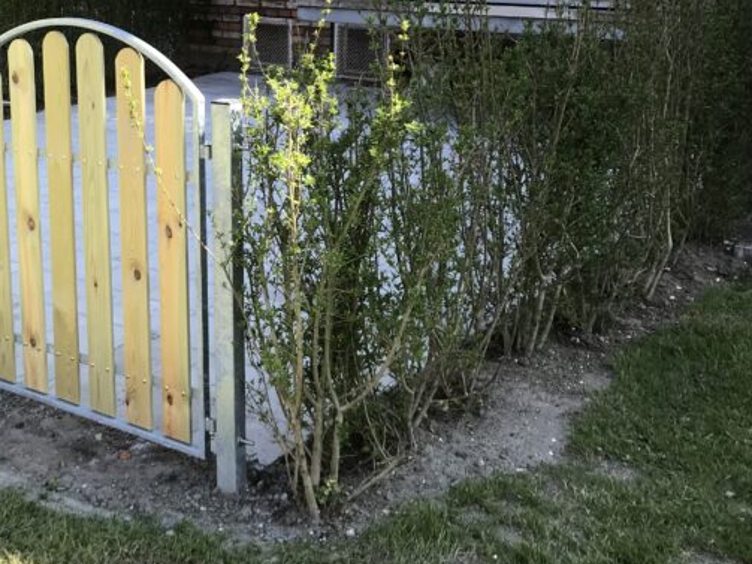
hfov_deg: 32.2
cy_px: 118
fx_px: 1238
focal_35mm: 57
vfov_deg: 25.2
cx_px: 82
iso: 20
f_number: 1.8
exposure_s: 1/371
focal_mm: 3.99
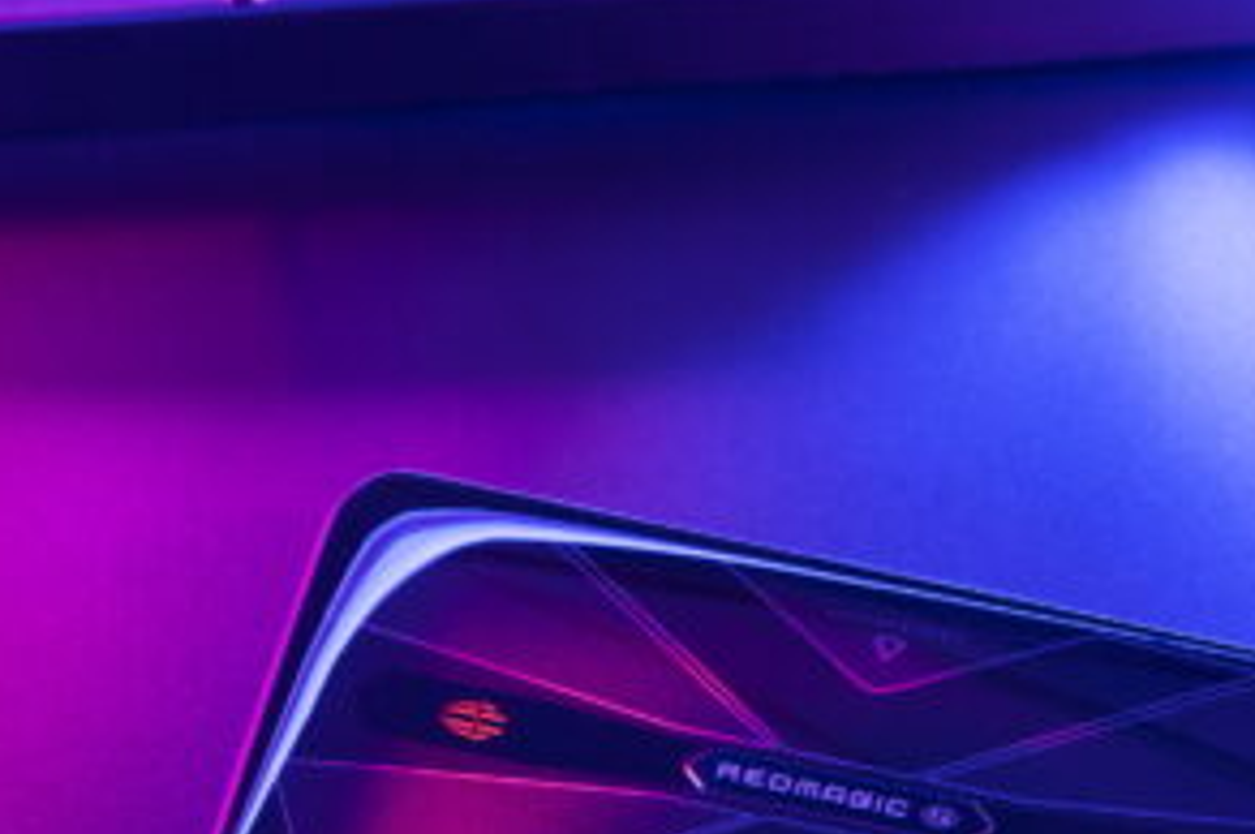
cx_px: 518
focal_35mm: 196
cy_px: 488
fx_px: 6825
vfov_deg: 7.0
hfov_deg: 10.5
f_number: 10
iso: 1000
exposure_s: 1/5
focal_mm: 90
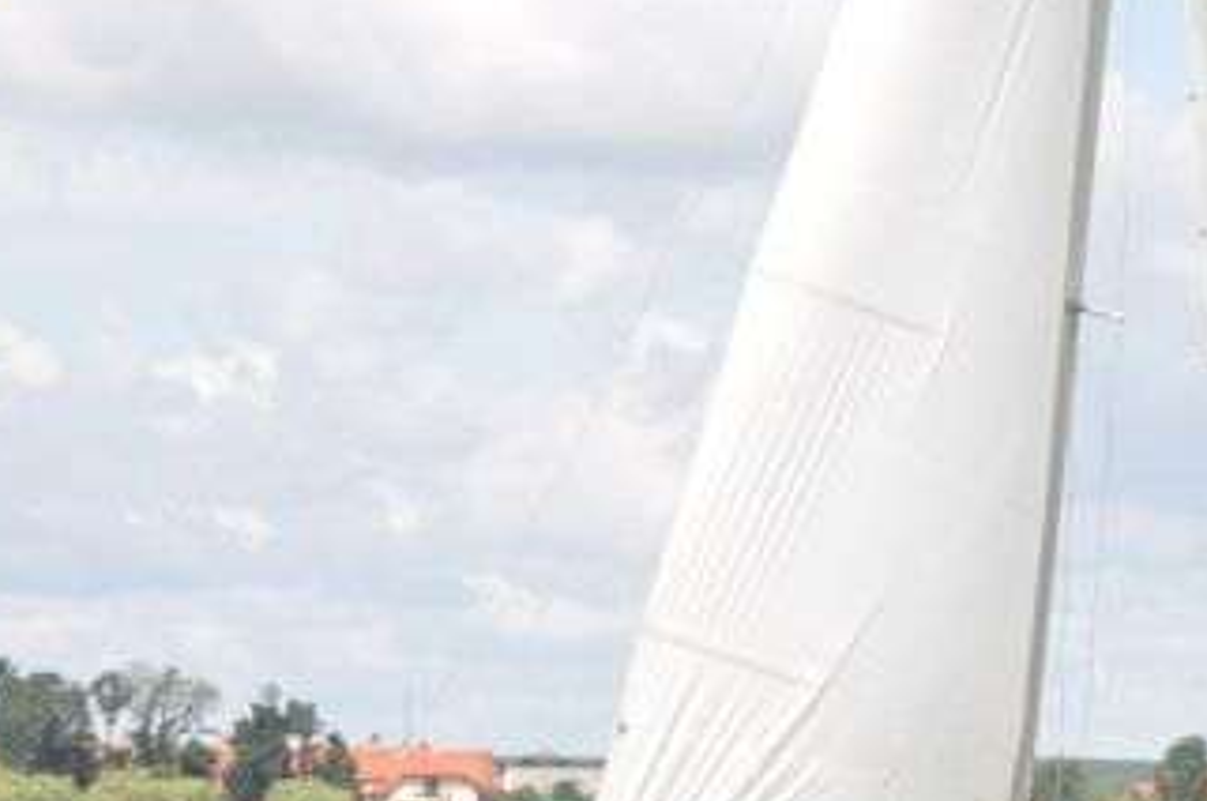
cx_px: 1094
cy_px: 267
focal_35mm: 249
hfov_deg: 8.3
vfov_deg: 5.5
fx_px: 8336
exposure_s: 1/1500
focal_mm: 52
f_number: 5
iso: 400
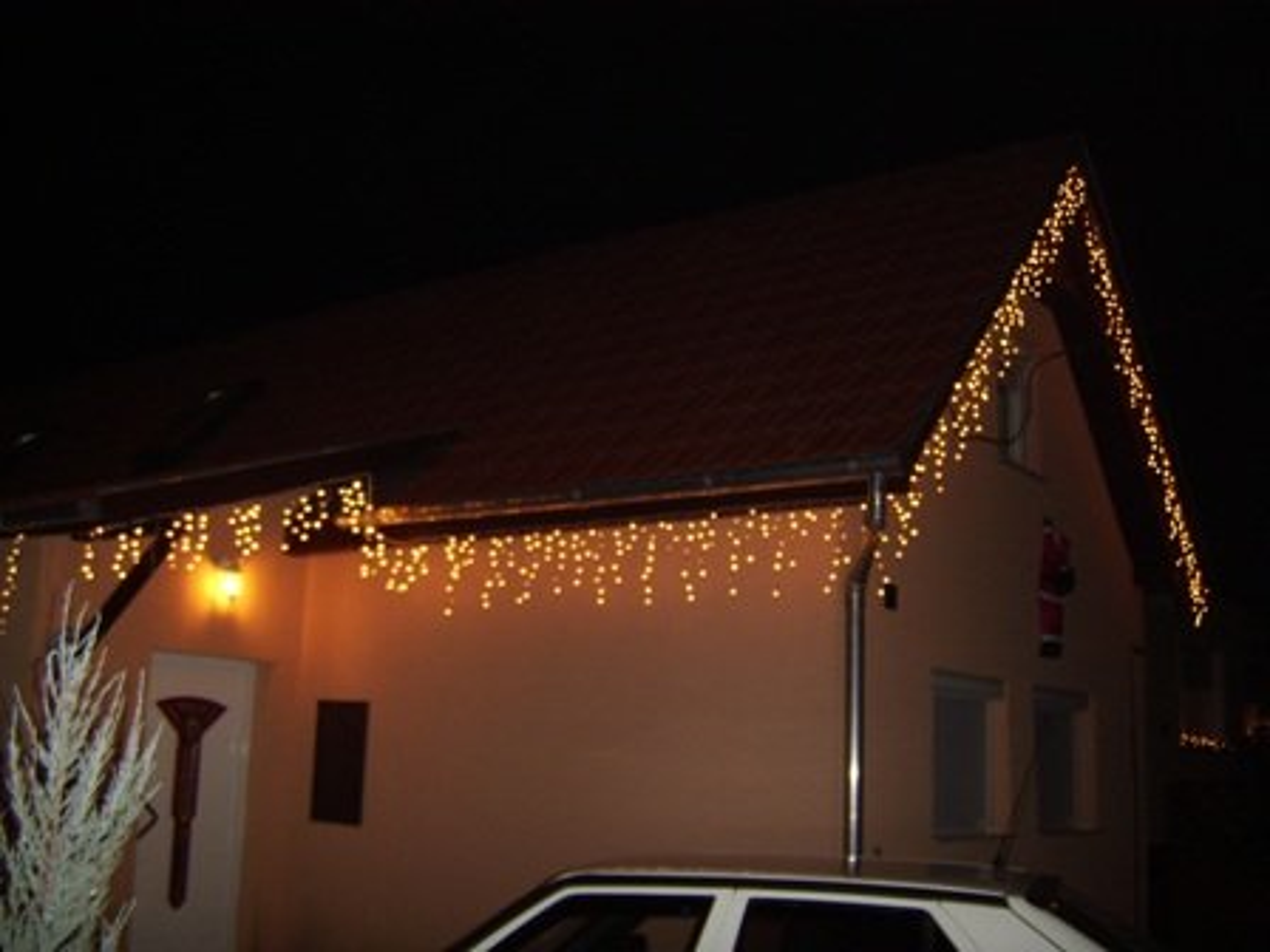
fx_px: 1137
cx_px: 635
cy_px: 476
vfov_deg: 45.4
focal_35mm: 31
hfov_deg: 58.4
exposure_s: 1/30
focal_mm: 8.13
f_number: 2.7
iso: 141
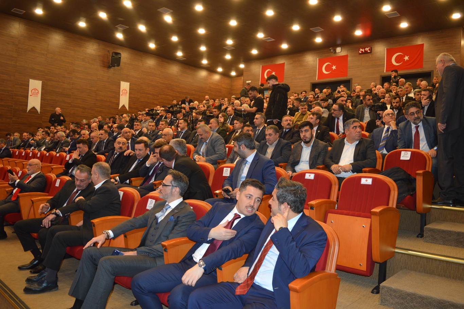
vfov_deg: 47.9
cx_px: 232
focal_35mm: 27
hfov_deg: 67.4
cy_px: 154
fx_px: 348
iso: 400
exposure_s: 1/60
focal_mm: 18
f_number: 3.5
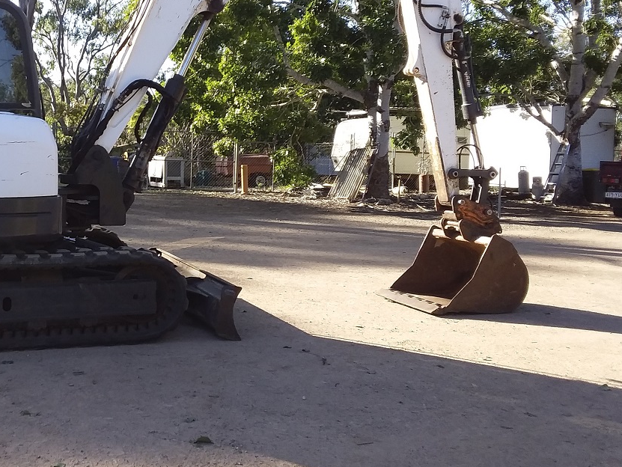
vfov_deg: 32.8
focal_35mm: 44
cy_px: 178
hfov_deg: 41.8
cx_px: 168
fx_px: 791
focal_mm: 2.91
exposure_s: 1/388
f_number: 1.9
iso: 40
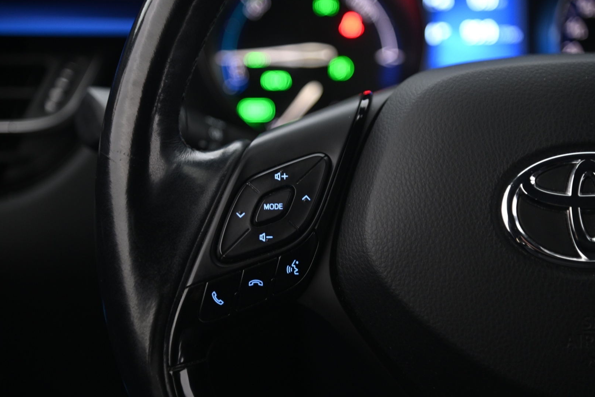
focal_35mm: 121
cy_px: 198
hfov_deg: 16.9
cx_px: 297
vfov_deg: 11.3
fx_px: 2000
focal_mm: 120
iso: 2000
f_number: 4
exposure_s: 1/15
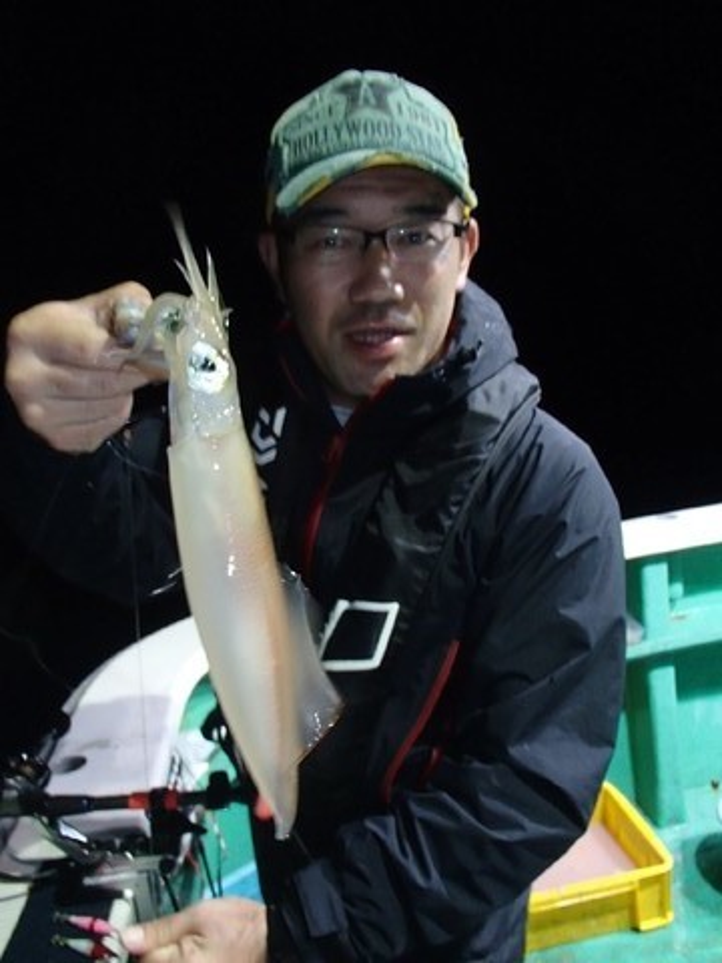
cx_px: 361
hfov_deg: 49.7
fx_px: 779
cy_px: 482
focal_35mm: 28
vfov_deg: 63.4
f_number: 3.9
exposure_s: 1/30
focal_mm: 5
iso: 400
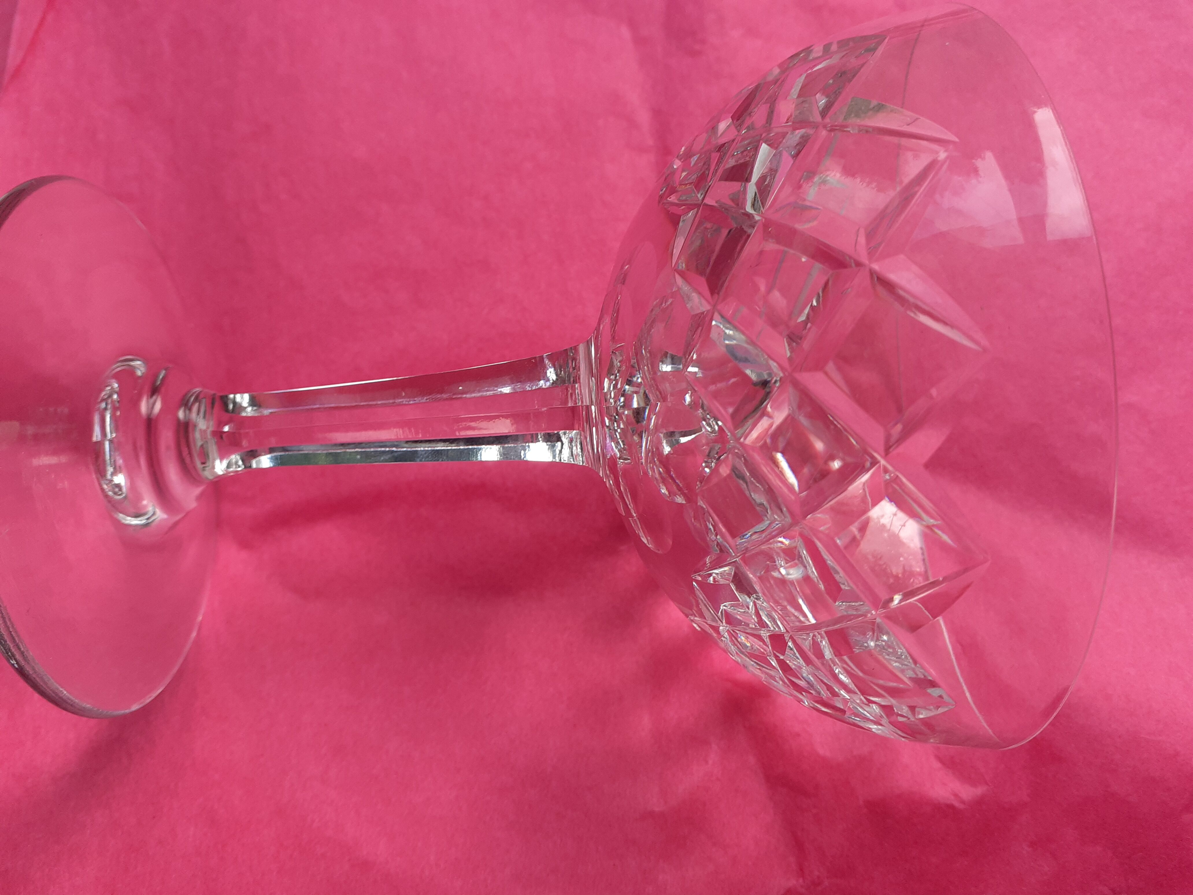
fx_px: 931
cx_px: 596
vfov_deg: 51.4
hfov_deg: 65.3
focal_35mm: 27
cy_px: 448
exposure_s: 1/160
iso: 40
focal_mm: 3.6
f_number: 1.9
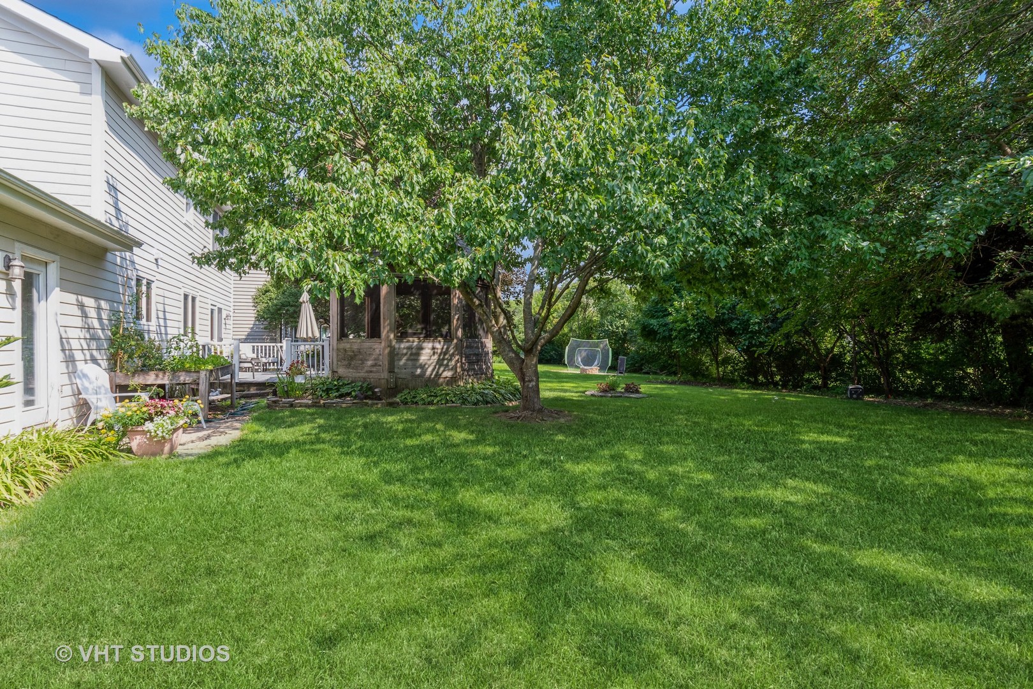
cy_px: 344
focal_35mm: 18
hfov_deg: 90.0
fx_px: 516
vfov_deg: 67.4
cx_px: 516
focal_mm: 12
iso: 250
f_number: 8
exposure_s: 1/200
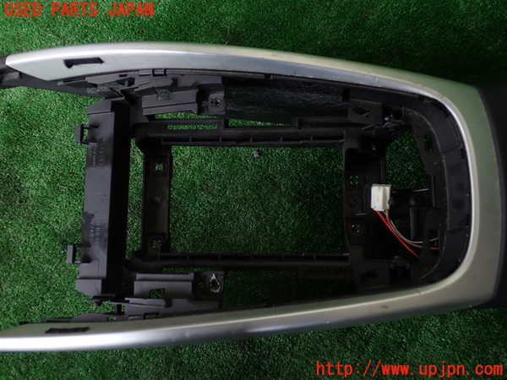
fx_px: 439
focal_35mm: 30
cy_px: 190
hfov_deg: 60.0
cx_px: 254
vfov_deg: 46.8
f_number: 2.3
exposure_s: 1/60
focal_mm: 5.4
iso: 100
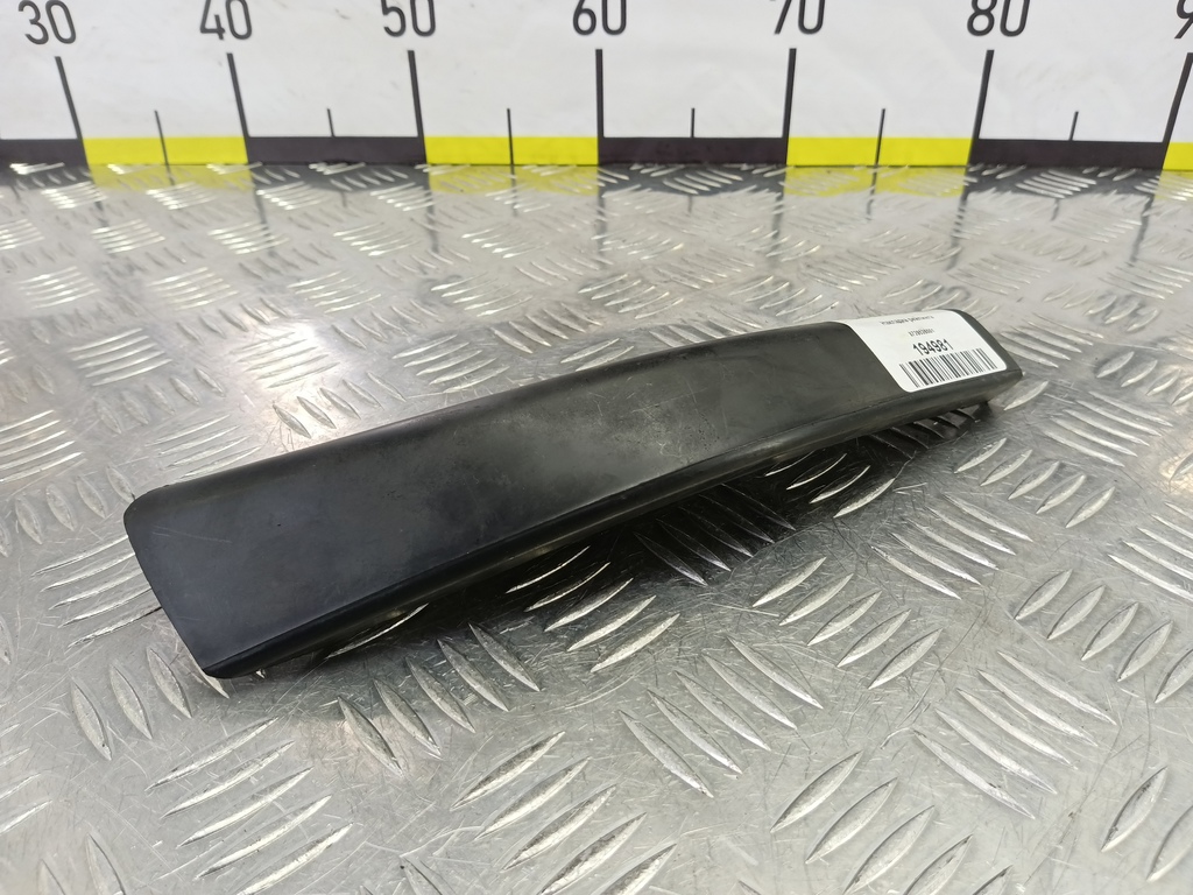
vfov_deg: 58.9
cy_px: 448
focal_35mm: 23
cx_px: 596
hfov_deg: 73.9
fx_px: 793
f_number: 1.6
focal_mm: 4.11
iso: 176
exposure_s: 1/50
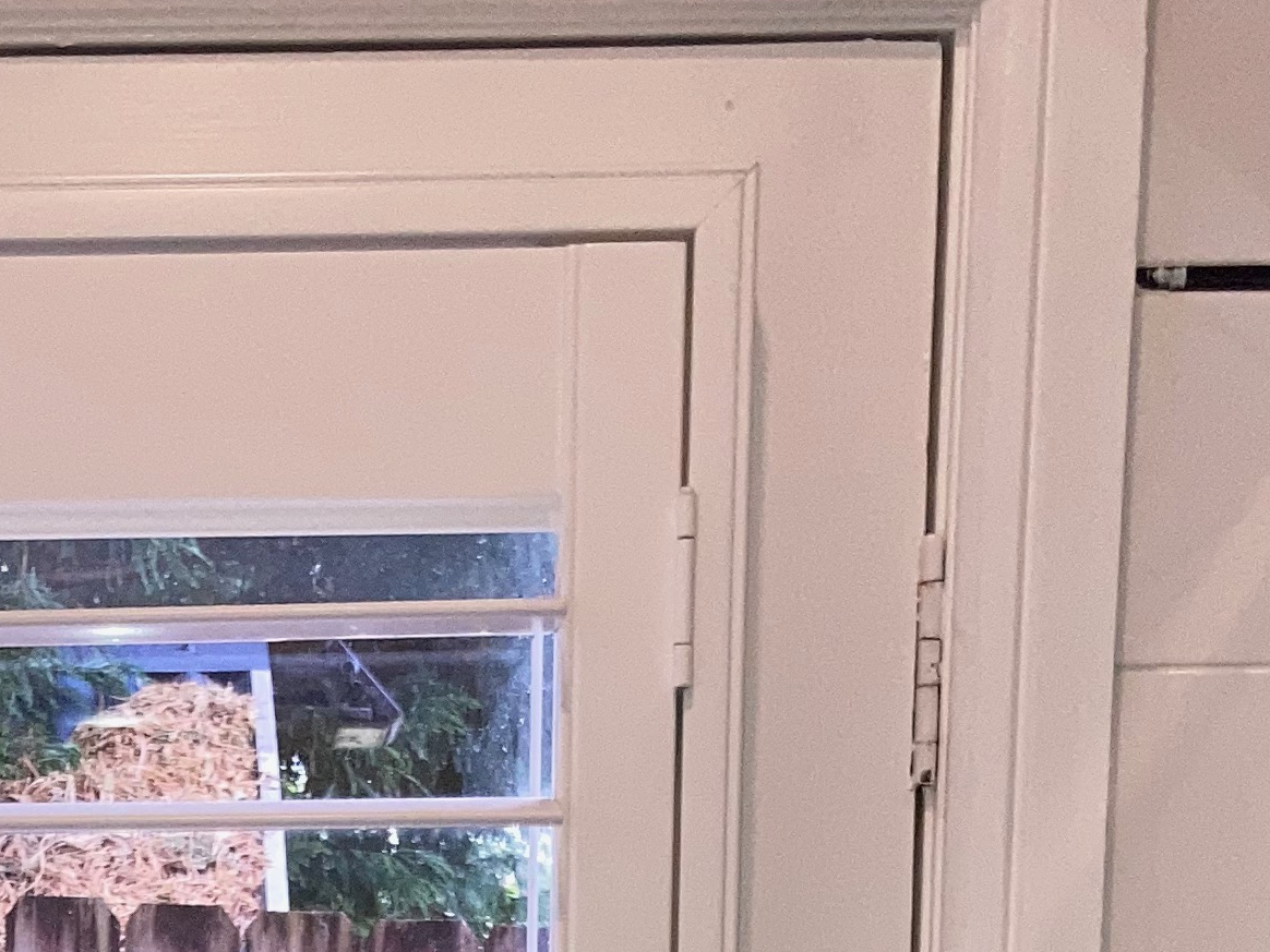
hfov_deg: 19.9
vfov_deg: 12.6
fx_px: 3559
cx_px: 153
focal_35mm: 97
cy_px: 2113
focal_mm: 3.99
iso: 64
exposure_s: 1/104
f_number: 1.8
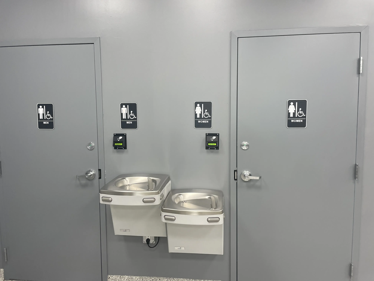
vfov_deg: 53.1
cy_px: 140
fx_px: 281
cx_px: 187
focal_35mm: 26
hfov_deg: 67.3
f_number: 1.6
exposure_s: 1/120
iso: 100
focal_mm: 4.2
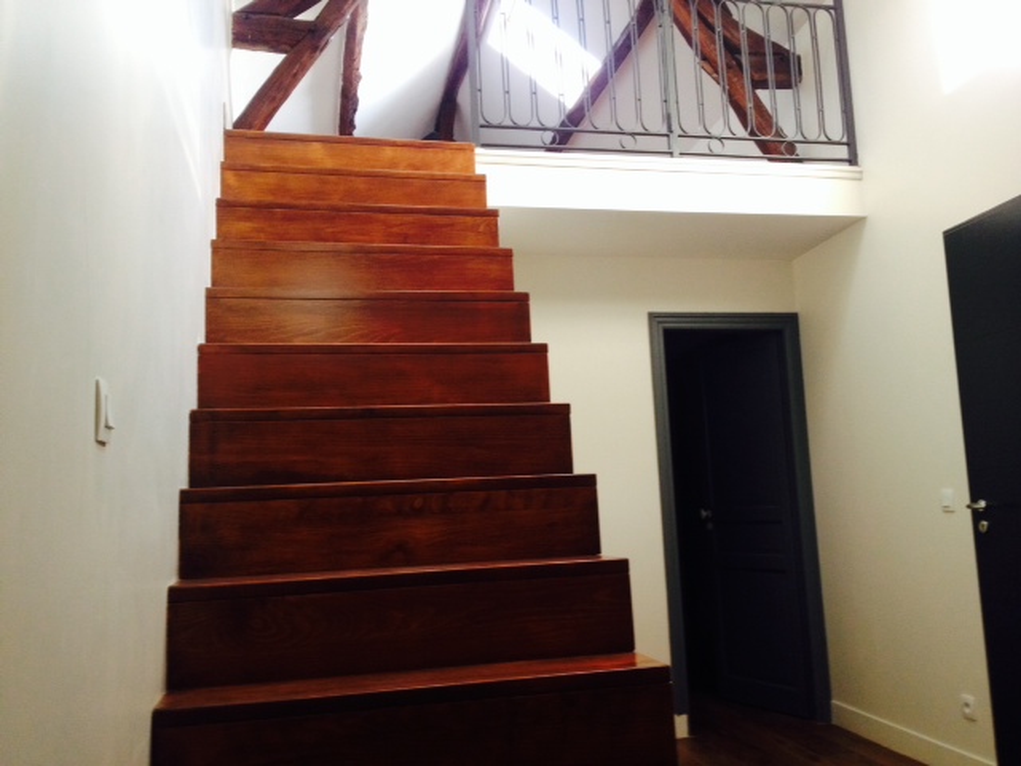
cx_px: 510
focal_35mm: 35
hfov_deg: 52.6
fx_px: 1032
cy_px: 383
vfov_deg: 40.7
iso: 125
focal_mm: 4.28
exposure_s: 1/20
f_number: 2.4
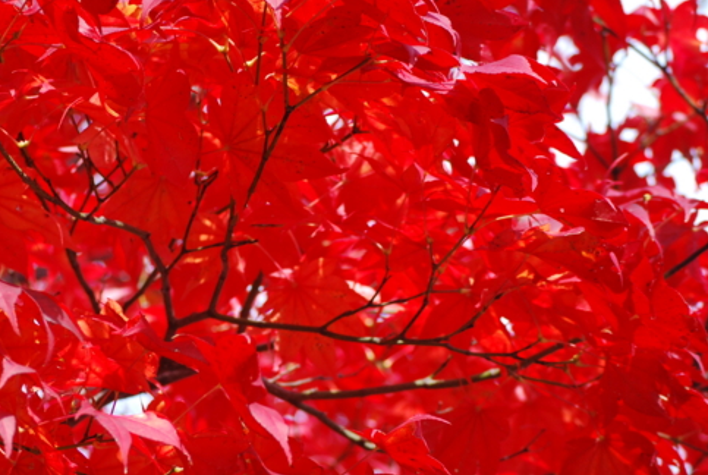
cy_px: 381
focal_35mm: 154
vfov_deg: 8.9
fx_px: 3034
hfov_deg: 13.3
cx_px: 160
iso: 200
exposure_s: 1/320
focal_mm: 62
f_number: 4.2
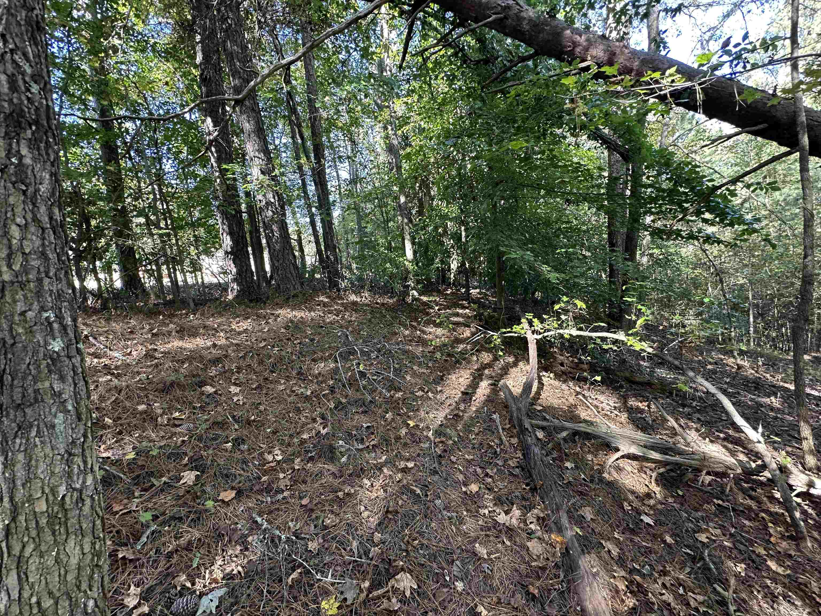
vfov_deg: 85.7
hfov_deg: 102.1
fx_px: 332
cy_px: 308
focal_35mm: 14
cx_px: 410
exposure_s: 1/99
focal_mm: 2.22
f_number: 2.2
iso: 200
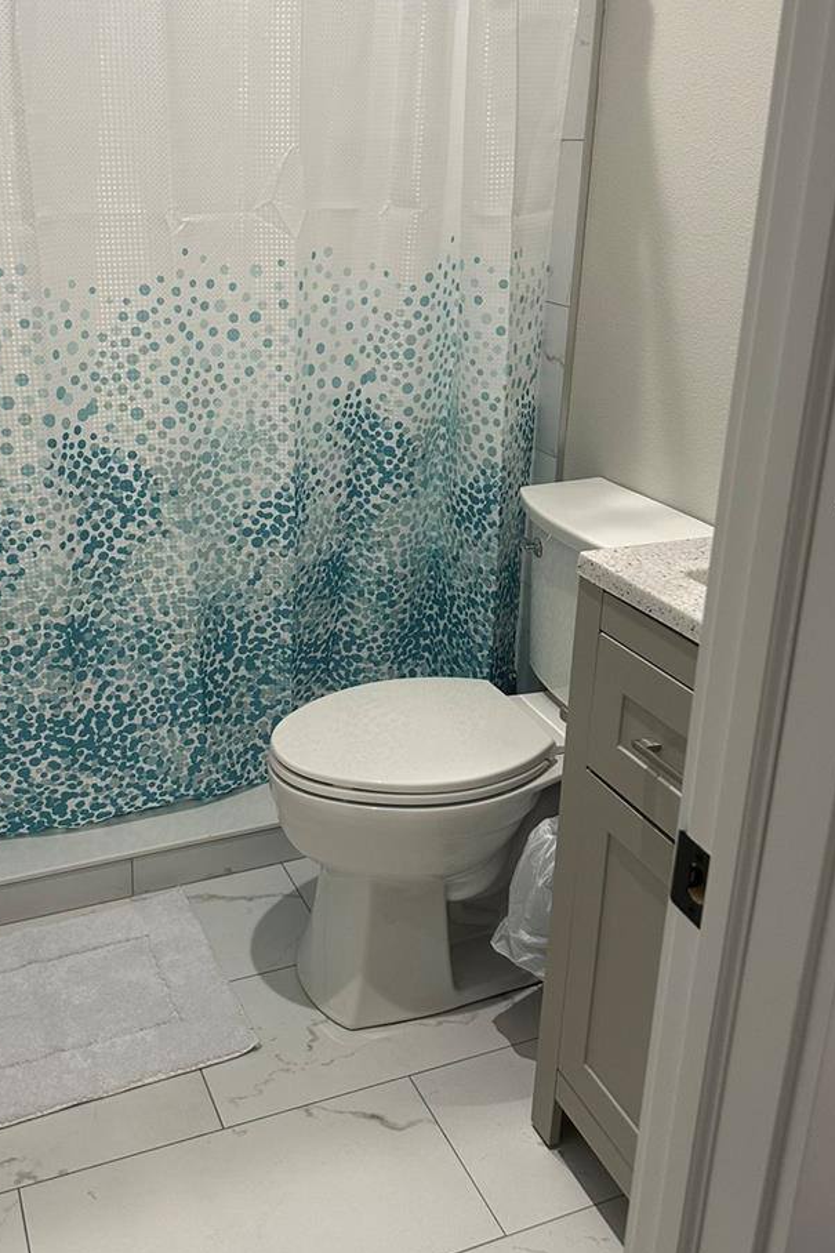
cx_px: 313
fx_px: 1148
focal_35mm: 33
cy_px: 508
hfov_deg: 39.7
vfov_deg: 56.8
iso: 160
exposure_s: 1/120
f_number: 1.78
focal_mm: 6.86
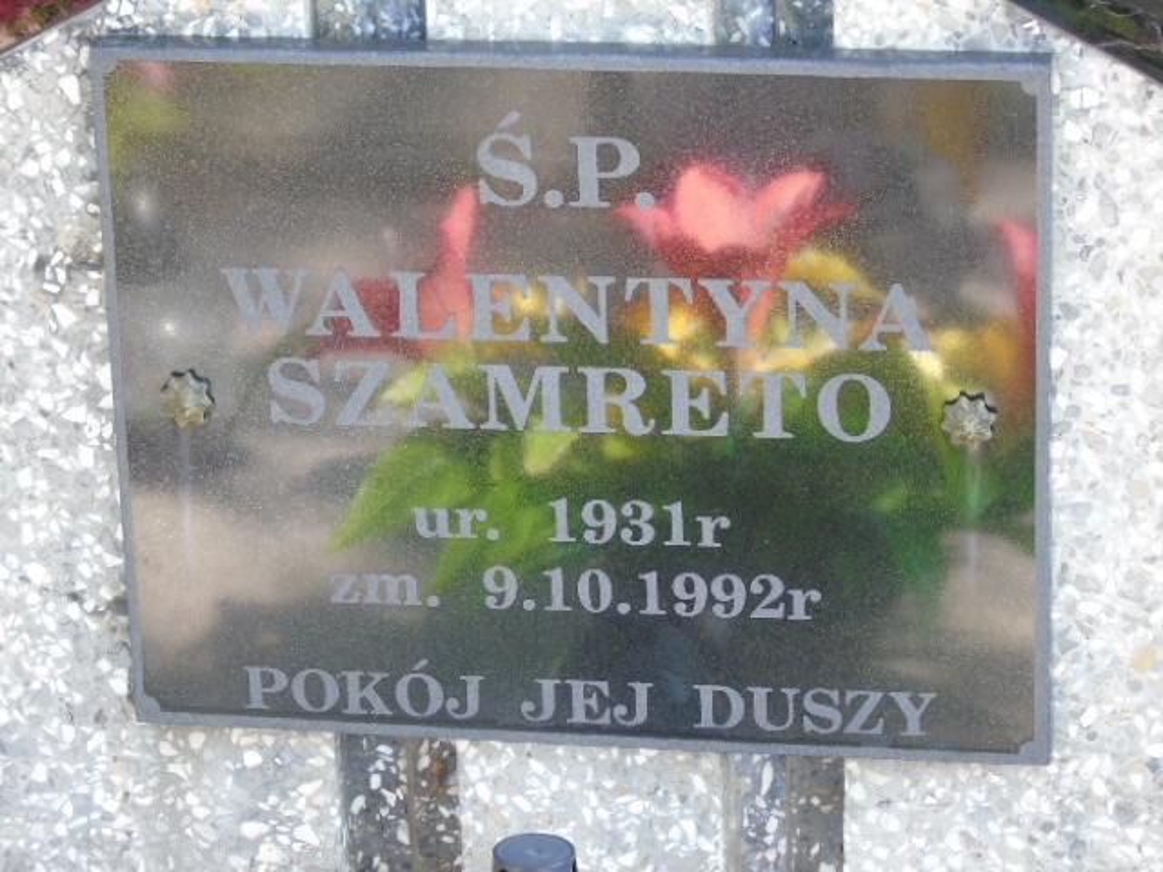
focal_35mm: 142
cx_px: 582
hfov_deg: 13.9
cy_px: 436
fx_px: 4771
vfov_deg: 10.4
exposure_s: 1/80
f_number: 4.7
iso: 400
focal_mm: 25
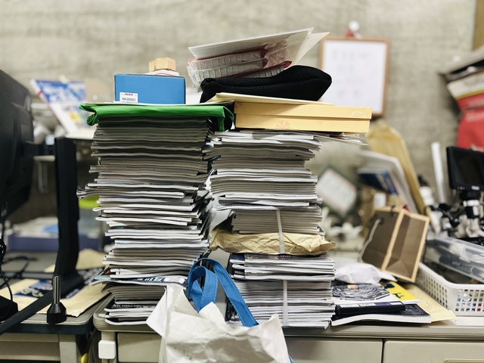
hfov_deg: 71.6
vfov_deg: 56.8
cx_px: 242
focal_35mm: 24
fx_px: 336
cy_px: 182
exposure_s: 1/60
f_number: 1.78
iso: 400
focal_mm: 6.86
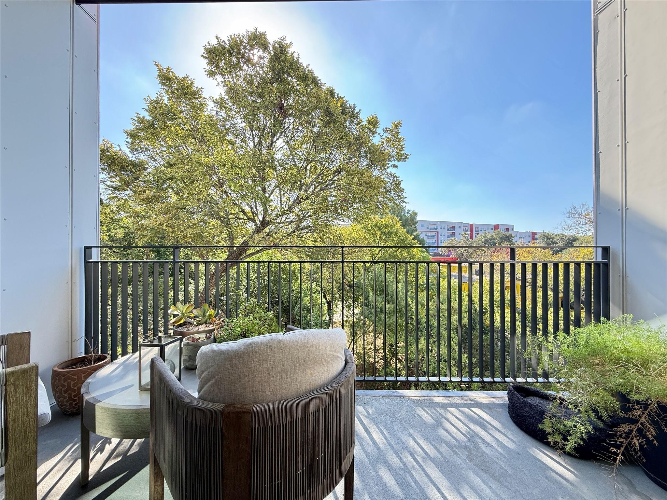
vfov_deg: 85.7
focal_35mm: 14
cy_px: 250
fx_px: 270
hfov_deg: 102.1
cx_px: 334
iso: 64
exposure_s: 1/195
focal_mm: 2.22
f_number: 2.2
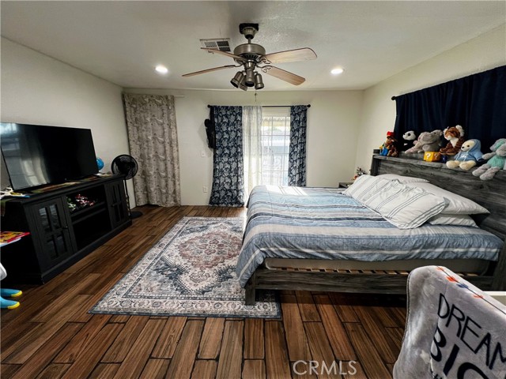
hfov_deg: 106.2
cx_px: 253
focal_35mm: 13
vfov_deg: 89.9
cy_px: 190
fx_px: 190
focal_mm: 1.57
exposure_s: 1/120
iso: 125
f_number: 1.8
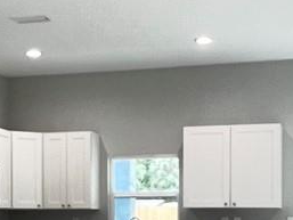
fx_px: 686
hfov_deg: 24.0
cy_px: 225
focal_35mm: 81
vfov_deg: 17.7
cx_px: 105
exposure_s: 1/60
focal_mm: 1.57
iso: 160
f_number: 1.8
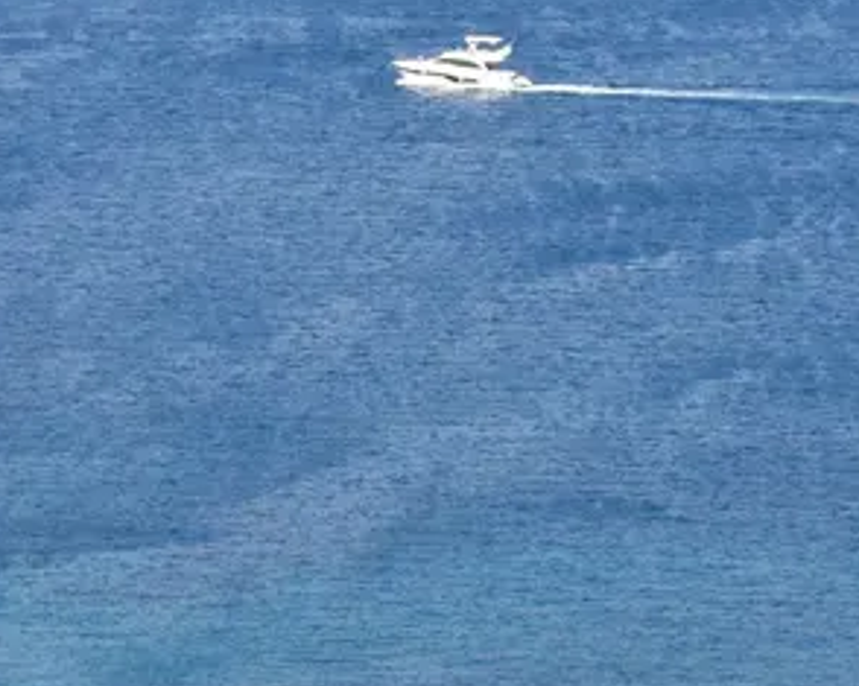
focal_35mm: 295
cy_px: 175
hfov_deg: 6.6
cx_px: 523
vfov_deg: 5.2
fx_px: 7497
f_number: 9
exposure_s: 1/1250
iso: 400
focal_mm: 70
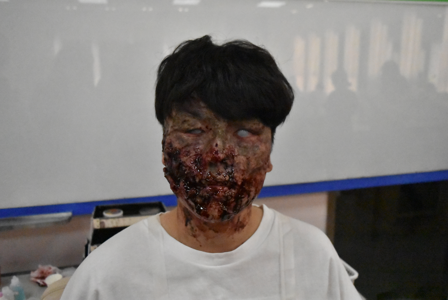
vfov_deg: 43.7
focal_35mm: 30
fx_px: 374
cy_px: 150
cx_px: 224
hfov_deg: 61.9
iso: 25600
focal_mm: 20
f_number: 4
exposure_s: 1/8000
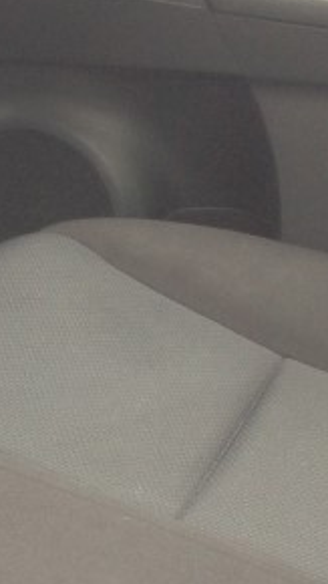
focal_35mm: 127
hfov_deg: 9.2
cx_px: -233
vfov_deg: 16.8
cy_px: 441
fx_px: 1965
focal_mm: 4.12
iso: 64
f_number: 2.4
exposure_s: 1/40
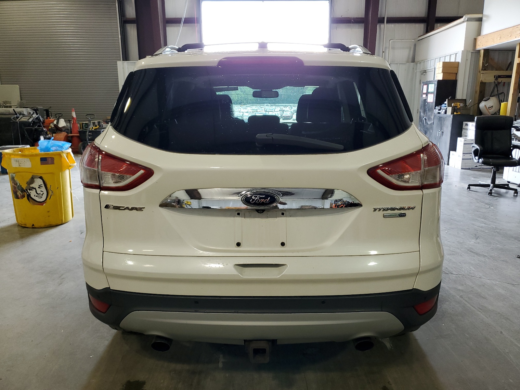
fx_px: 391
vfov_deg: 53.1
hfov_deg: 67.3
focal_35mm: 26
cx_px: 260
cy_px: 195
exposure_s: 1/60.2
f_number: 1.5
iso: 82
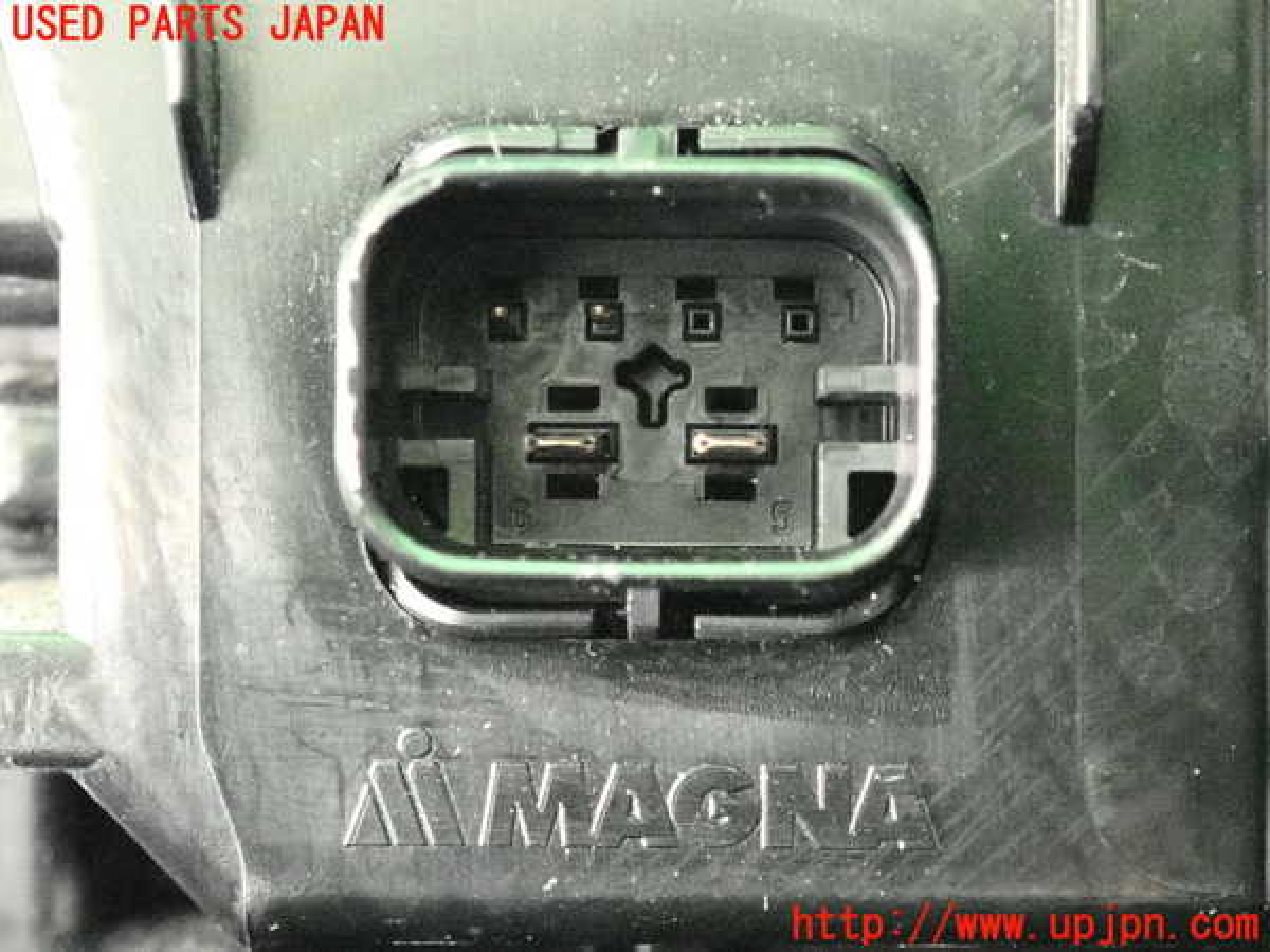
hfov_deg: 19.6
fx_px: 3669
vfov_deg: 14.8
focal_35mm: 100
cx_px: 635
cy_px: 476
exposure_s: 1/125
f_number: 4.9
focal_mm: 18
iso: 10000
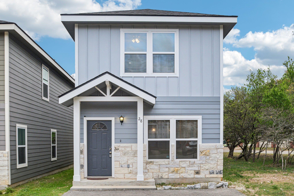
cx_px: 147
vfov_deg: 36.9
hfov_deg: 53.1
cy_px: 98
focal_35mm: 36
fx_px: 294
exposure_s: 1/100
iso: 400
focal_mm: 24
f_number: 8
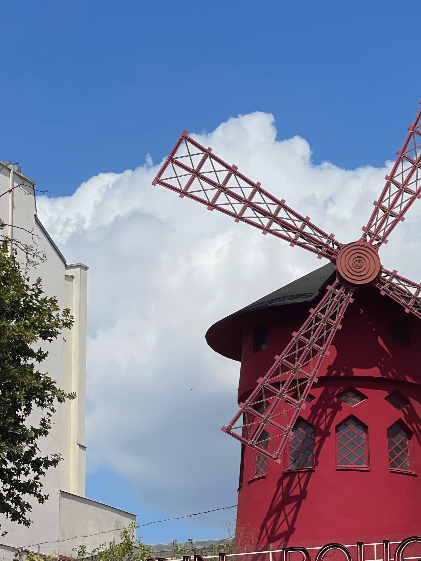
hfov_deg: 13.0
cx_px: 252
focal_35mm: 114
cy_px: 441
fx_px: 1849
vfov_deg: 17.1
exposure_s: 1/2874
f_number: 2.2
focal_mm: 7.5
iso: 32
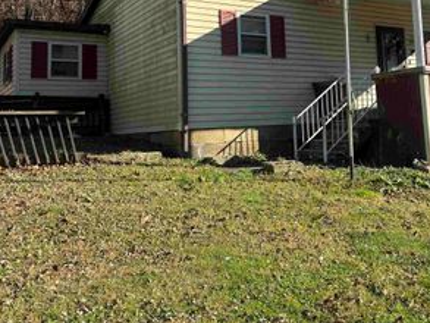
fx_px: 510
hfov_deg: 45.1
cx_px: 285
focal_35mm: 41
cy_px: 61
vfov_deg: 34.0
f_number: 1.78
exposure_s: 1/1923
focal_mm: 6.76
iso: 80
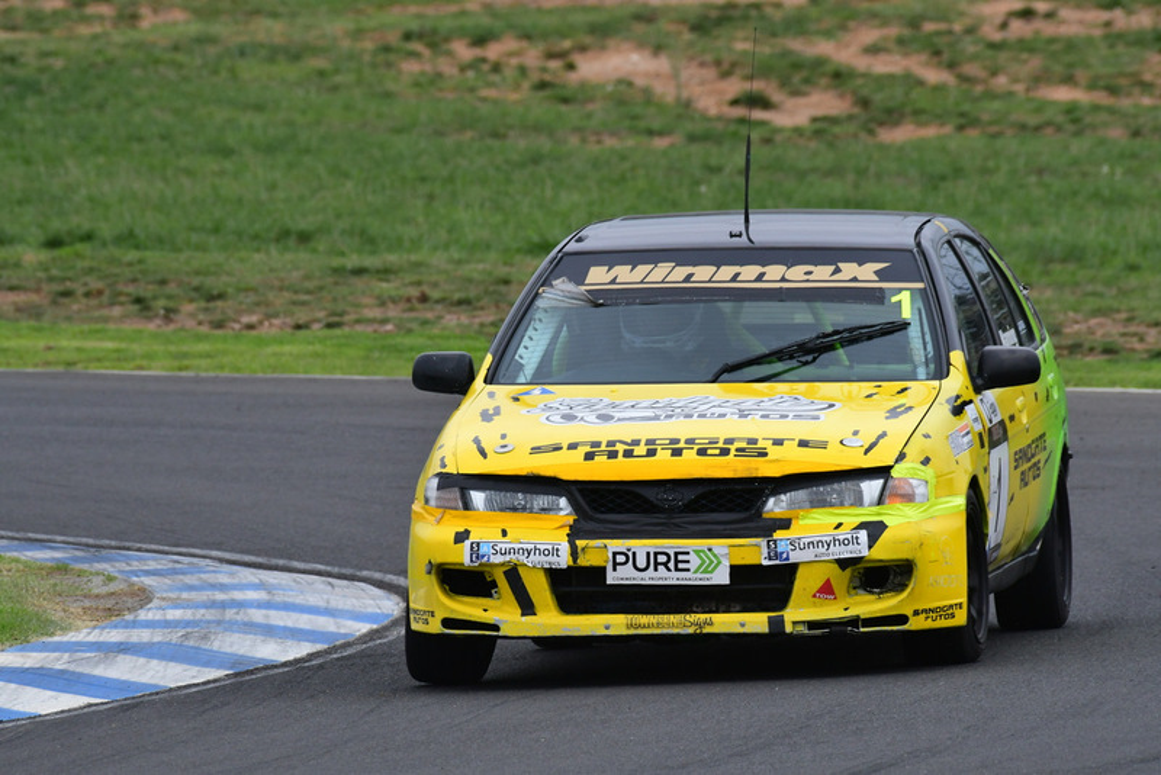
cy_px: 388
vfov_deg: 1.8
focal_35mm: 750
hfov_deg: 2.7
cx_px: 580
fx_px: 24195
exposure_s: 1/640
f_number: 11
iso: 800
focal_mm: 500
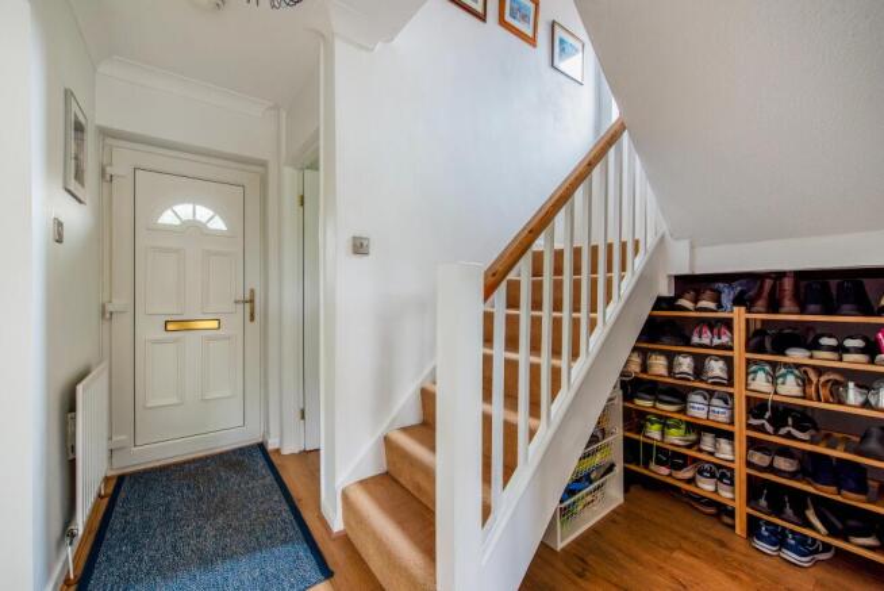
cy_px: 296
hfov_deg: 104.2
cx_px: 442
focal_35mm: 14
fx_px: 344
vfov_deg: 81.3
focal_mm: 14
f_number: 7.1
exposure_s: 1/8
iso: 400
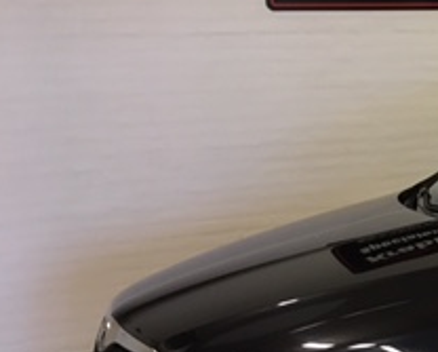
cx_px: 651
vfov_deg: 17.5
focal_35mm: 87
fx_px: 1129
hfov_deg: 19.3
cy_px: 297
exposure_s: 1/33
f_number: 2.2
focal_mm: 4.15
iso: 125
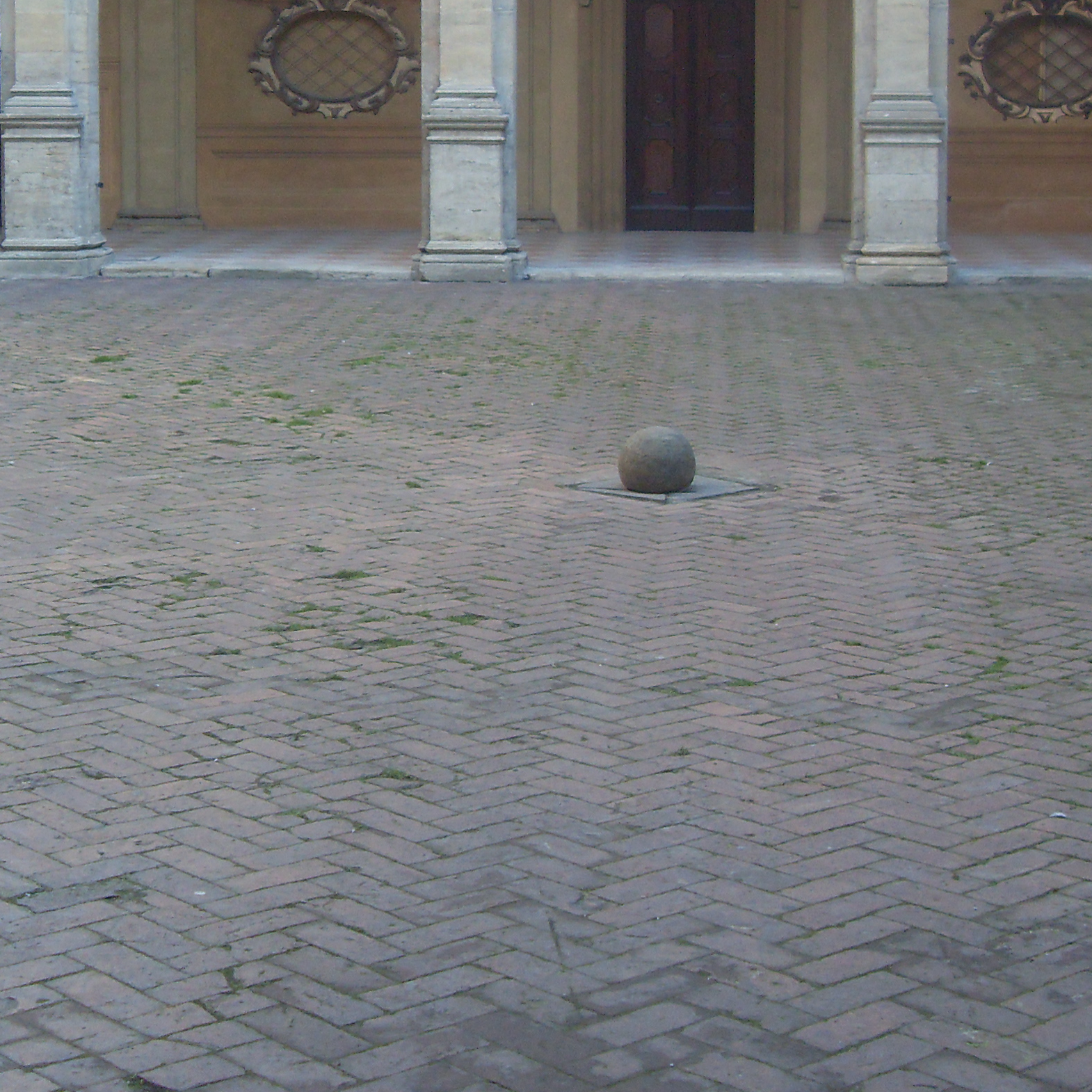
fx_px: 2427
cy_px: 312
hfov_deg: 25.3
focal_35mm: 68
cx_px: 639
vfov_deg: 25.1
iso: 100
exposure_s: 1/60
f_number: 2.8
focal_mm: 6.3
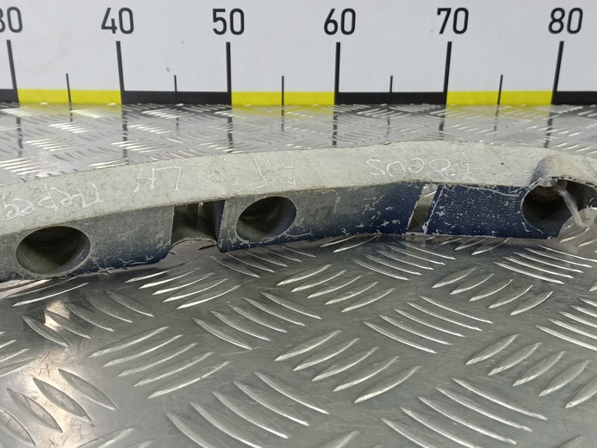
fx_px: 586
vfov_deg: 41.8
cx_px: 275
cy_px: 213
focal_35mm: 34
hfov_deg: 53.9
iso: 118
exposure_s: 1/50
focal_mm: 4.11
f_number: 1.6
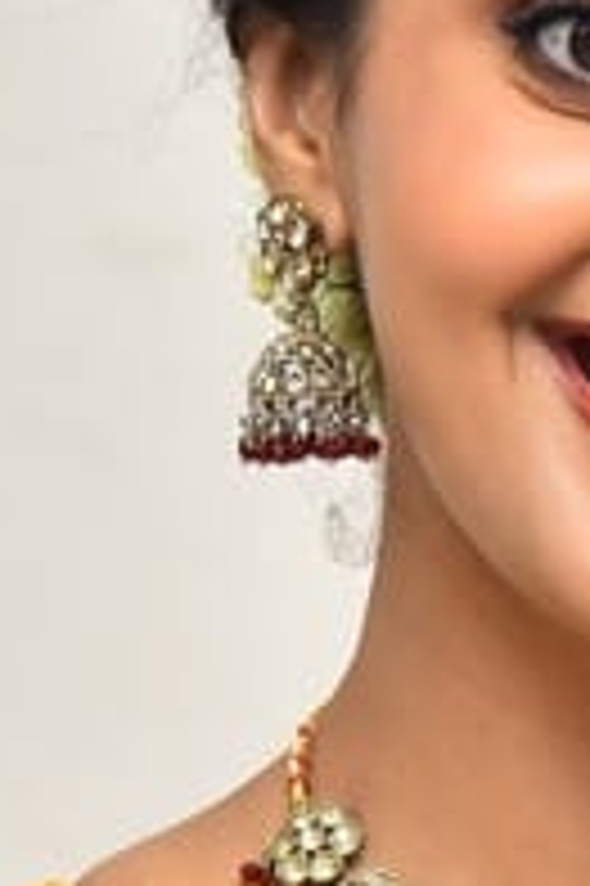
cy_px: 994
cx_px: 802
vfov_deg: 3.5
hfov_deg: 2.3
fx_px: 14430
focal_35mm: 586
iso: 1600
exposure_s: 1/160
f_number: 4
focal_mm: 120
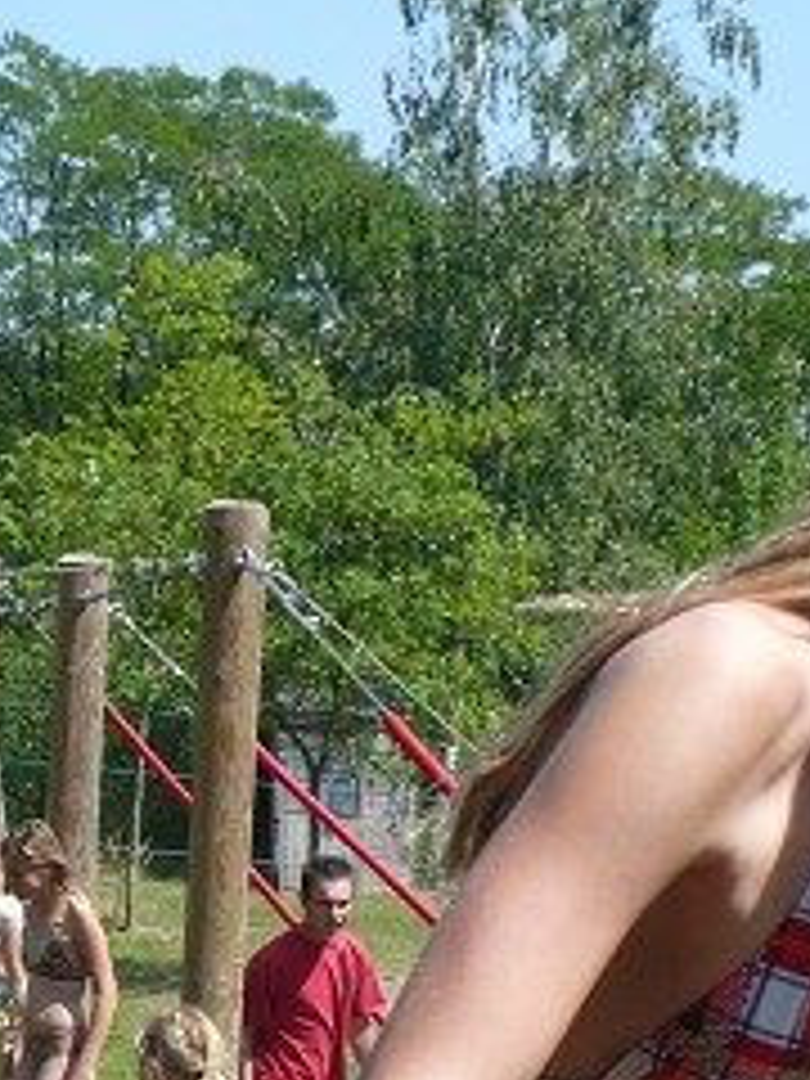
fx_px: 4680
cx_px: -104
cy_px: 1220
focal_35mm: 150
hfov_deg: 9.8
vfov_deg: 12.9
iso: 100
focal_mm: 9.9
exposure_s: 1/800
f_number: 3.1
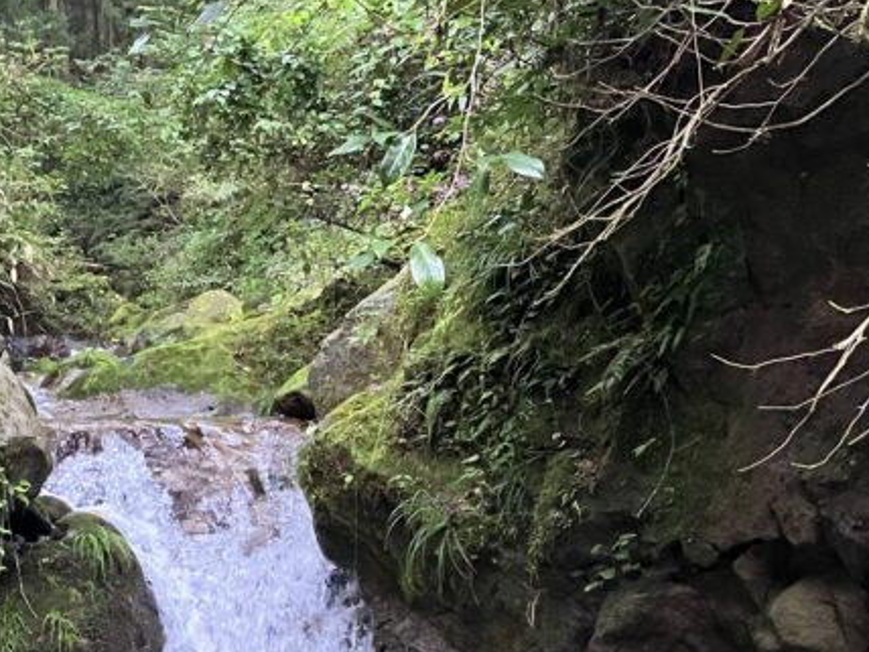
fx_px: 1682
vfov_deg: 20.6
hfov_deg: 28.7
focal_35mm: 67
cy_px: 772
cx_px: 250
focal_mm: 3.99
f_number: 1.8
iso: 320
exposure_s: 1/49
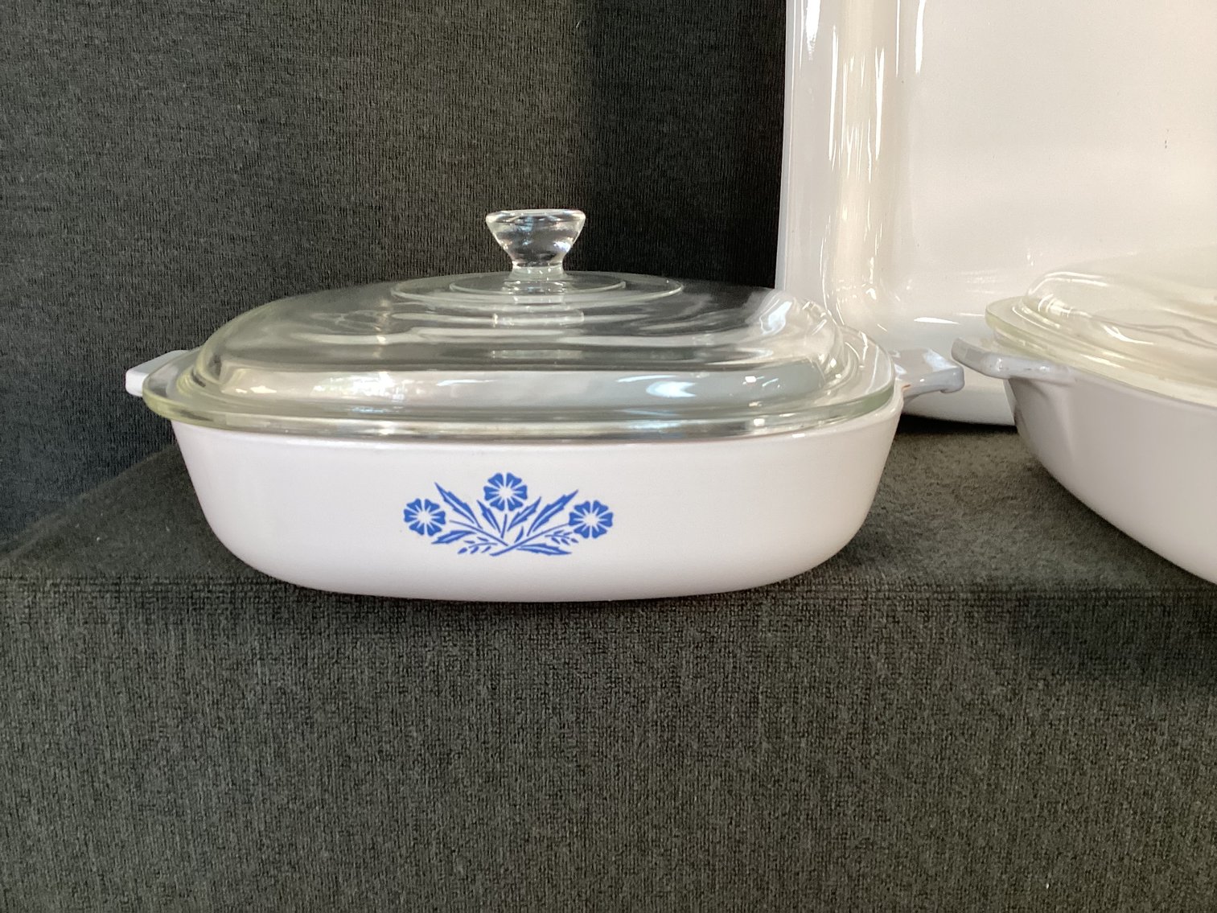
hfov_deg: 58.3
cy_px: 456
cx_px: 608
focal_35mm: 31
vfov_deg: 45.4
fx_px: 1090
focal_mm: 3.3
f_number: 2.4
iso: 125
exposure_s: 1/60
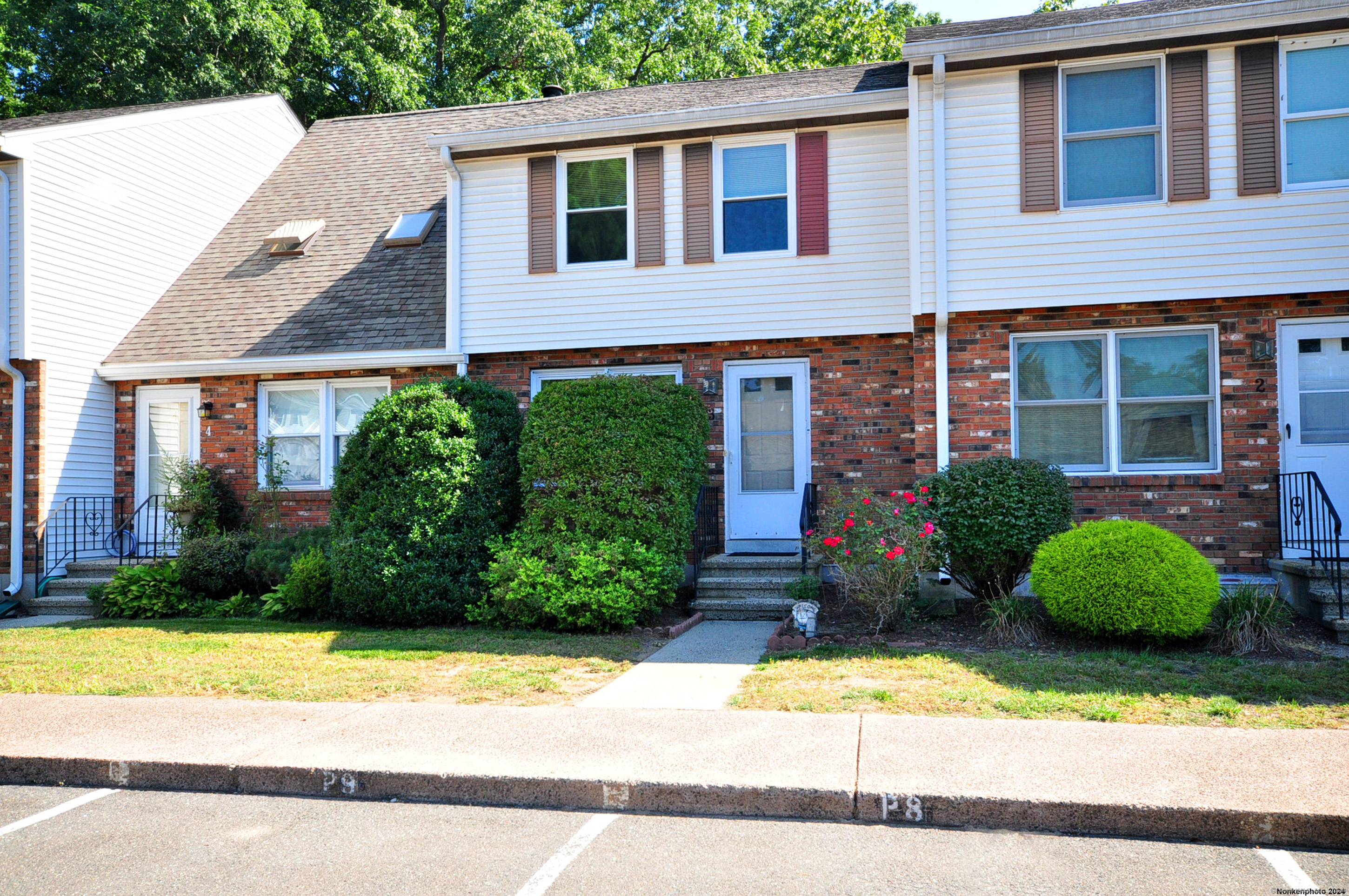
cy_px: 448
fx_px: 1123
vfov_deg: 43.5
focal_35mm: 30
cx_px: 674
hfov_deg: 62.0
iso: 400
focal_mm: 20
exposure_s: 1/200
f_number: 8
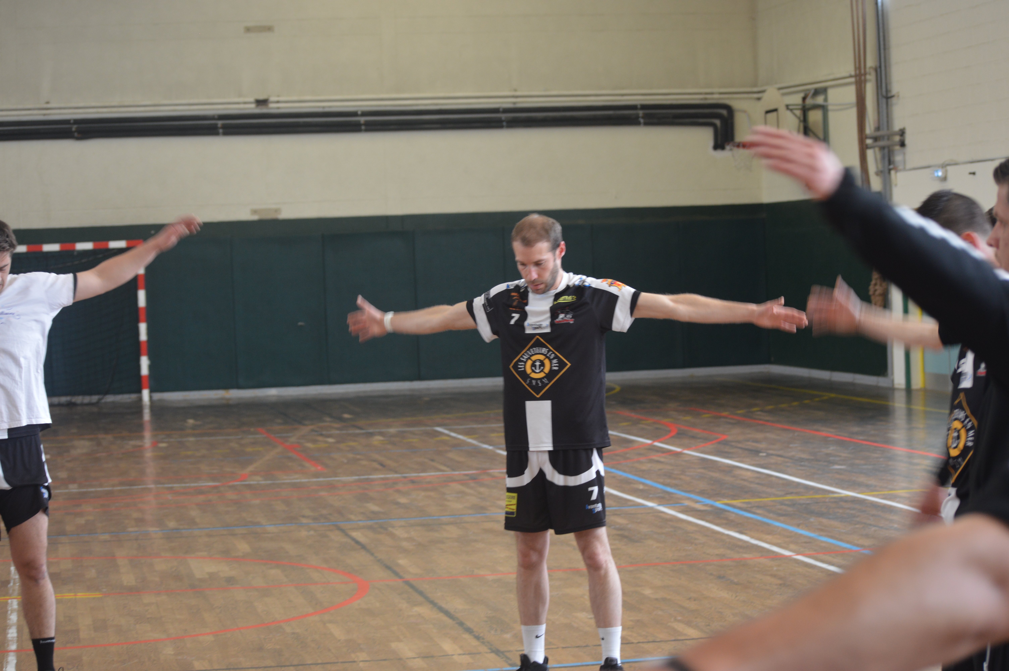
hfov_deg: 24.6
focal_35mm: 82
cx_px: 504
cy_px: 336
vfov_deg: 16.5
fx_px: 2310
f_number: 4
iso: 400
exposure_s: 1/50
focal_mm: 55
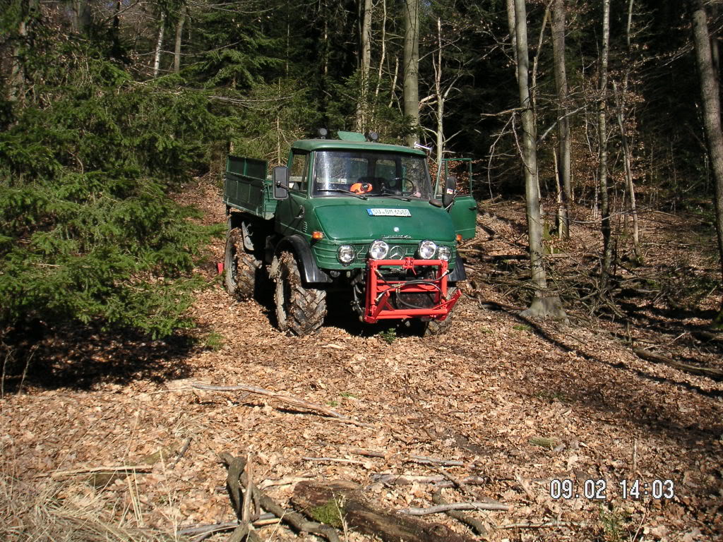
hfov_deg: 49.0
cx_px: 362
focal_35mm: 38
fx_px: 794
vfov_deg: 37.7
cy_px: 271
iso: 50
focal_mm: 6
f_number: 2.8
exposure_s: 1/500
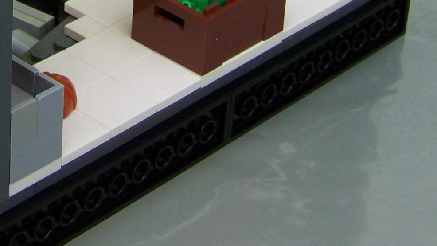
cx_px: -27
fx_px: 1495
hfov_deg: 16.2
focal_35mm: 129
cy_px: -223
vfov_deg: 8.9
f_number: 2.8
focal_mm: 6.3
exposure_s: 1/200
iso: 64
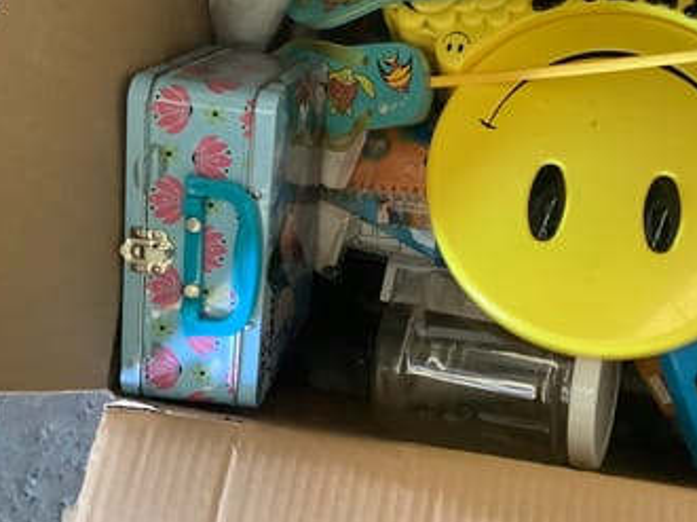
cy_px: 191
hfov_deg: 39.4
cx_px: 520
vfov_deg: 30.7
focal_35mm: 47
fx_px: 946
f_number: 2.4
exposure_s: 1/50
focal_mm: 3.3
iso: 400
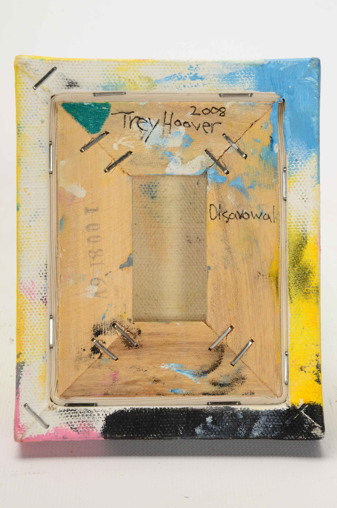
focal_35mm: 112
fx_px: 1587
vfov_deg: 18.2
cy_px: 254
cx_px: 168
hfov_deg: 12.1
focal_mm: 75
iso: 200
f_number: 18
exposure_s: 1/160
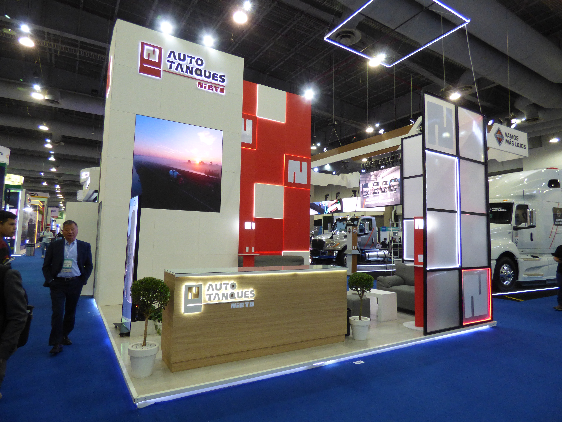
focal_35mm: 20
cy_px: 211
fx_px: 325
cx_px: 281
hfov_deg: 81.7
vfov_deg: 66.0
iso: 320
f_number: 2.8
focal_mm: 3.58
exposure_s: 1/60
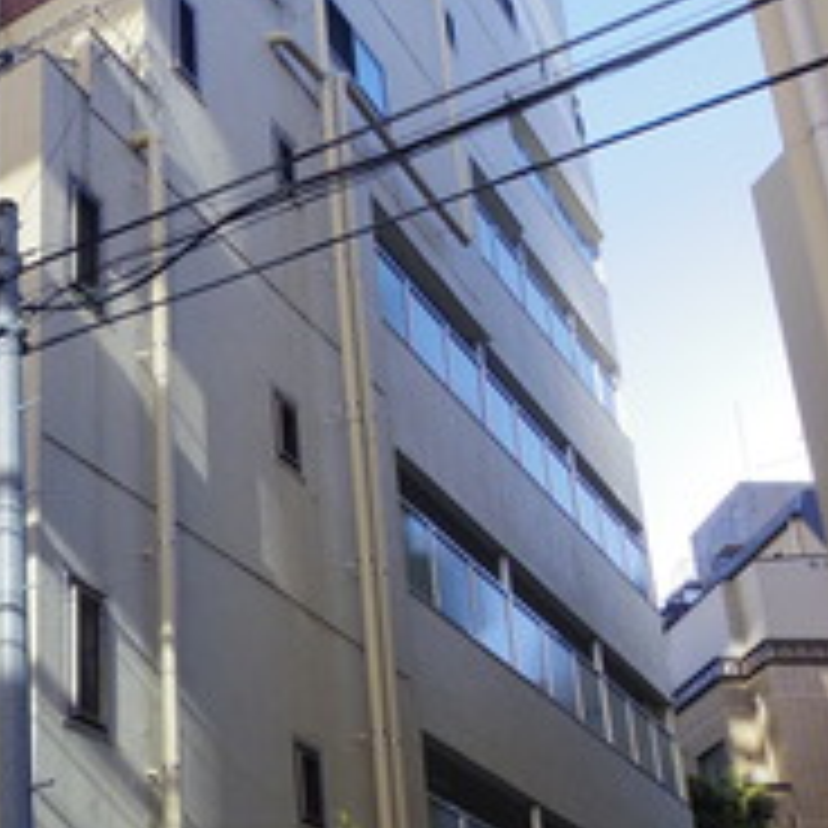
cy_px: 585
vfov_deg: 34.2
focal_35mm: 49
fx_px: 1326
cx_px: -54
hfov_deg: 31.3
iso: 200
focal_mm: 3.8
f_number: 4.5
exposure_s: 1/100
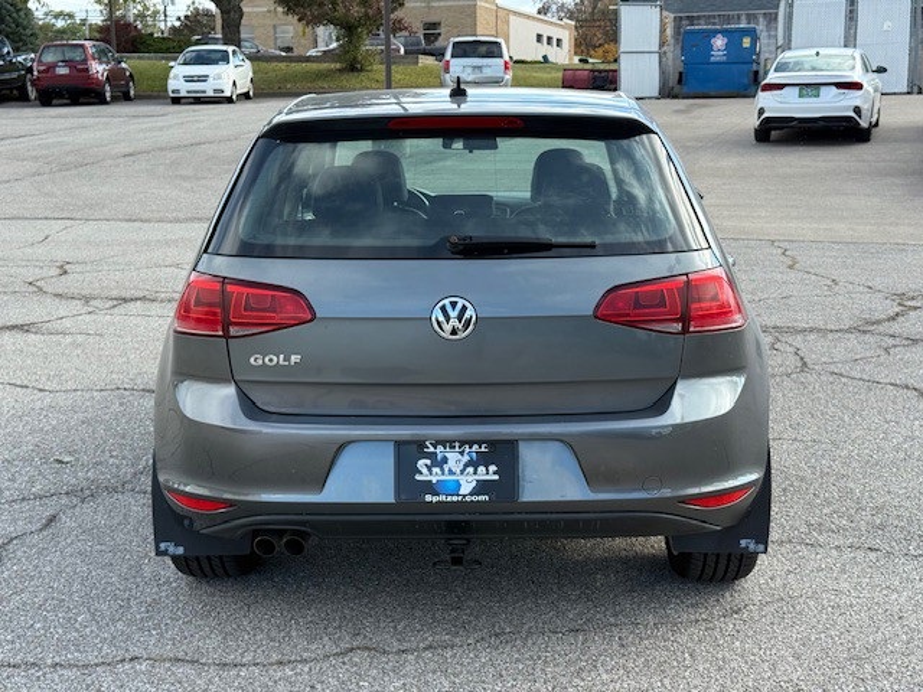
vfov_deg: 30.3
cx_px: 462
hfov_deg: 39.7
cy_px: 346
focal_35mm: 48
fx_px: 1280
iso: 100
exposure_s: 1/1642
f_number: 1.78
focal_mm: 6.76
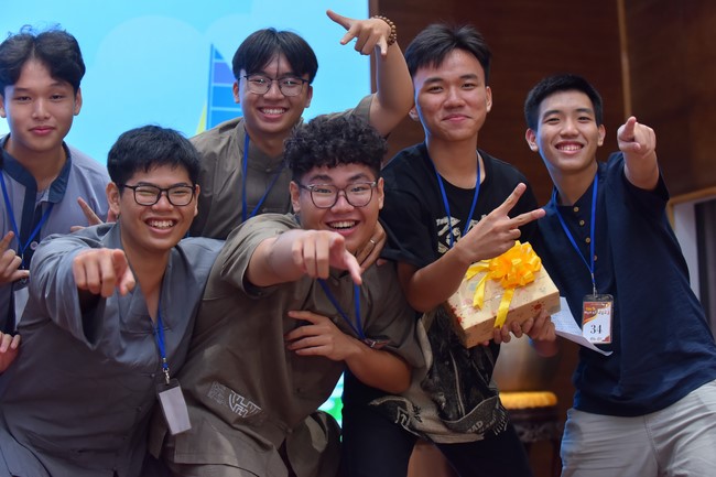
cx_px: 358
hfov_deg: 28.9
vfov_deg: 19.4
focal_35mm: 70
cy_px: 238
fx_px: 1392
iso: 1000
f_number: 5
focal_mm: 70
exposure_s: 1/125
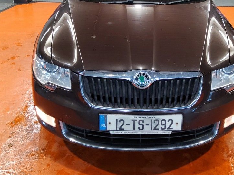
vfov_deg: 32.7
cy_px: 37
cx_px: 142
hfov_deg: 43.6
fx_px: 291
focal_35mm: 43
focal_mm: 3.08
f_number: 2
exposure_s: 1/50
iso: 320
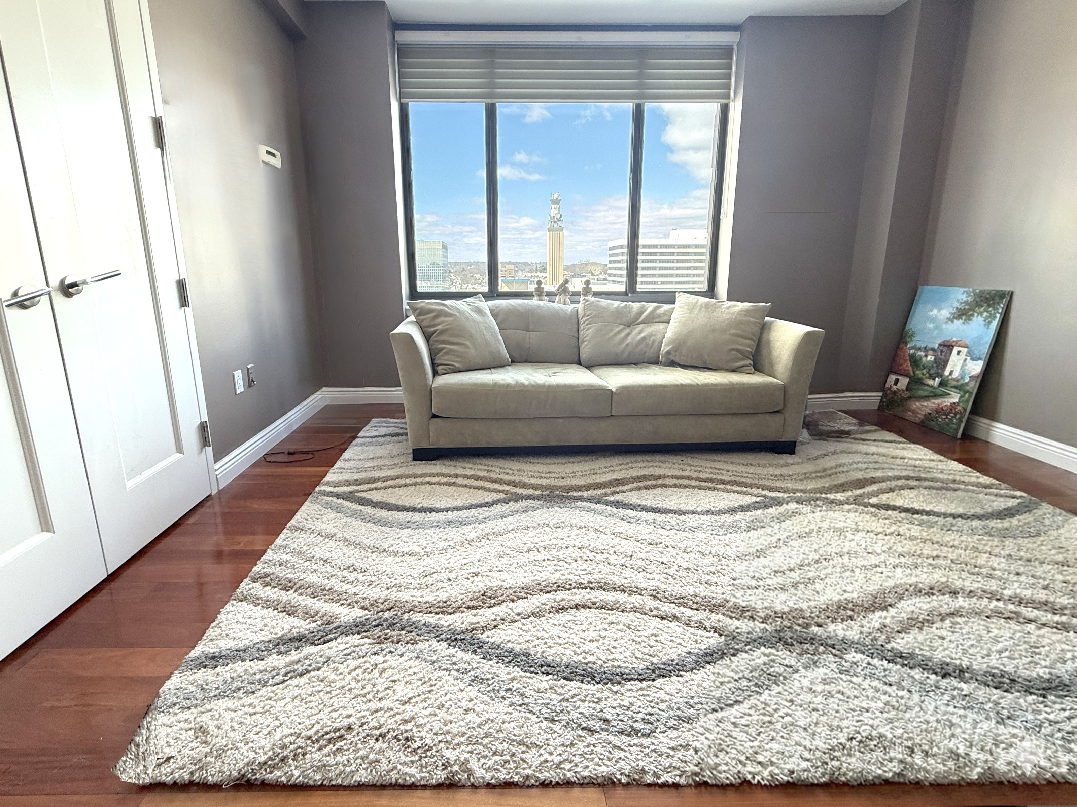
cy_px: 404
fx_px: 436
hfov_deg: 102.1
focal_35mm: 14
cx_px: 538
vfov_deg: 85.7
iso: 125
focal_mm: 2.22
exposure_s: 1/101
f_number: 2.2
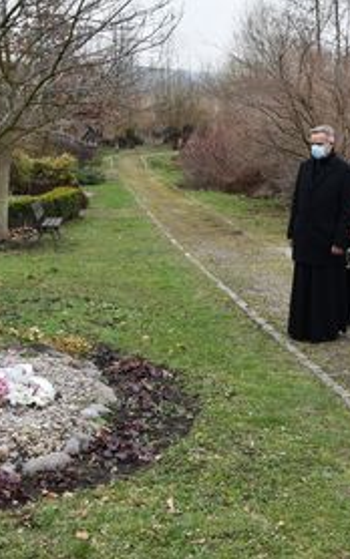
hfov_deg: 22.3
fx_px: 881
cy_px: 280
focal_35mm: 58
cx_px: 251
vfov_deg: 35.2
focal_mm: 25
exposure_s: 1/100
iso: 400
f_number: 5
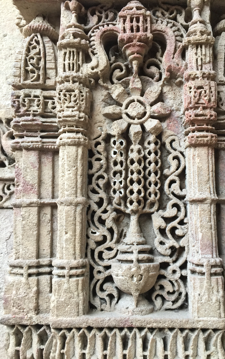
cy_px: 179
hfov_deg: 40.4
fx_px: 304
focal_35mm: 31
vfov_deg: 61.2
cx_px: 133
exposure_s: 1/33
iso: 40
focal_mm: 4.15
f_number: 2.2
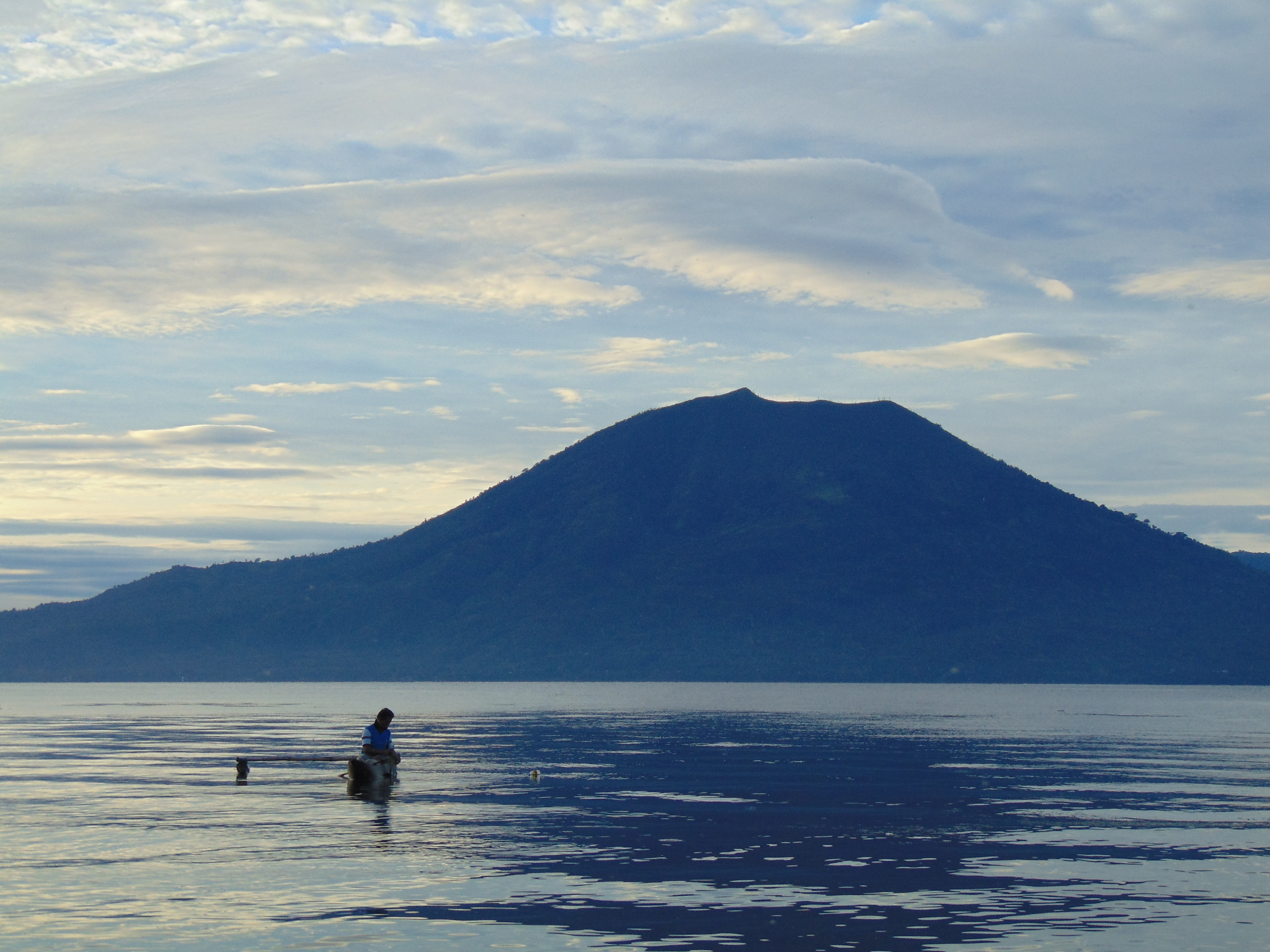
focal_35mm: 71
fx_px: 2605
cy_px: 476
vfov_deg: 20.7
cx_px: 635
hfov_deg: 27.4
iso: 80
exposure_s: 1/320
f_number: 3.7
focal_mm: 12.8
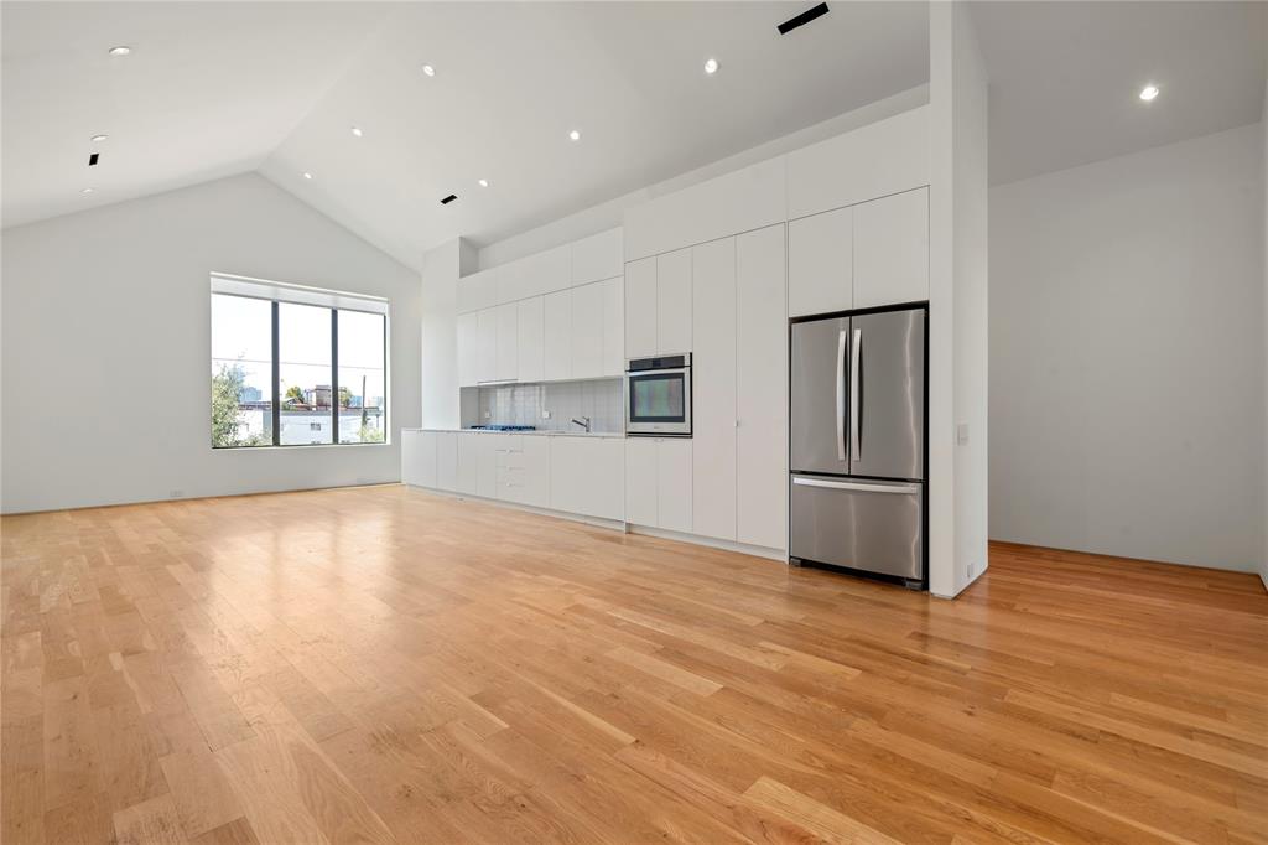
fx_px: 563
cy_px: 422
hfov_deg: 96.8
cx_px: 634
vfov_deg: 73.7
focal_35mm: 16
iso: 100
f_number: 9
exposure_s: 1/4
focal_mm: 16
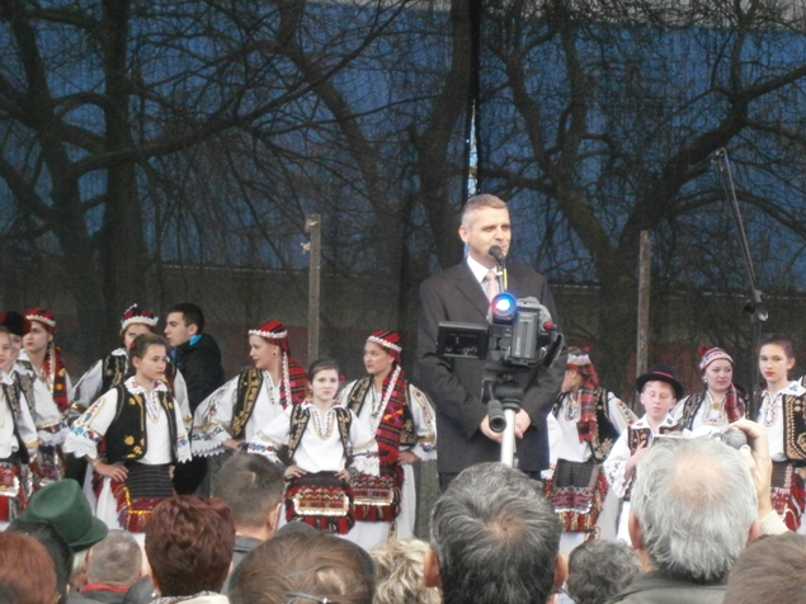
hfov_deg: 15.1
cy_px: 302
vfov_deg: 11.3
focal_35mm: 131
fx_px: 3050
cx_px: 402
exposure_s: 1/125
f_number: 6.5
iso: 800
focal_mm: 23.5
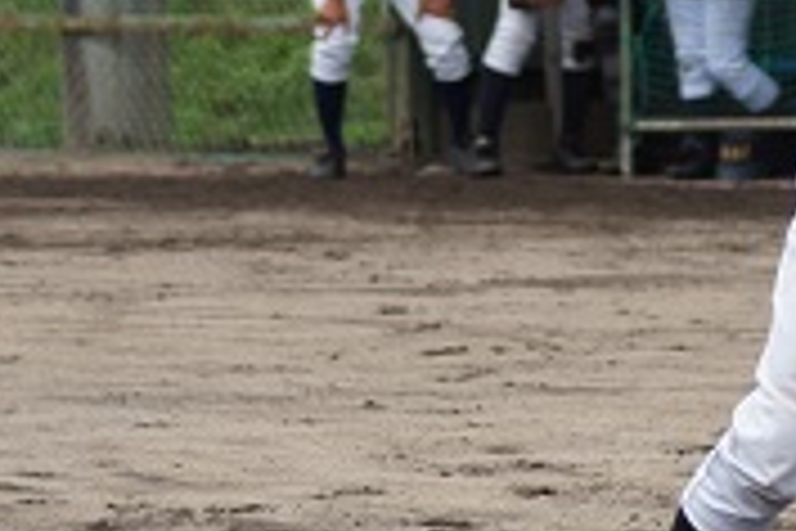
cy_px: 133
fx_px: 11033
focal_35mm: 499
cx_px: 693
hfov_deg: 4.1
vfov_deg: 2.8
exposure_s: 1/200
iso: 100
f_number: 5.6
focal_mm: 120
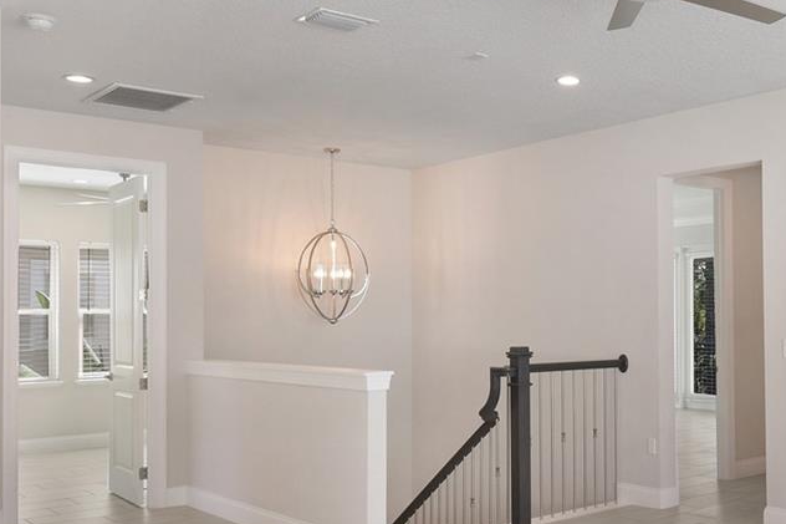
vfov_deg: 34.9
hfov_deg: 47.6
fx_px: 829
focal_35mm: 38
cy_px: 325
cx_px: 640
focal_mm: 10
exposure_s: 1/13
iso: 100
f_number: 9
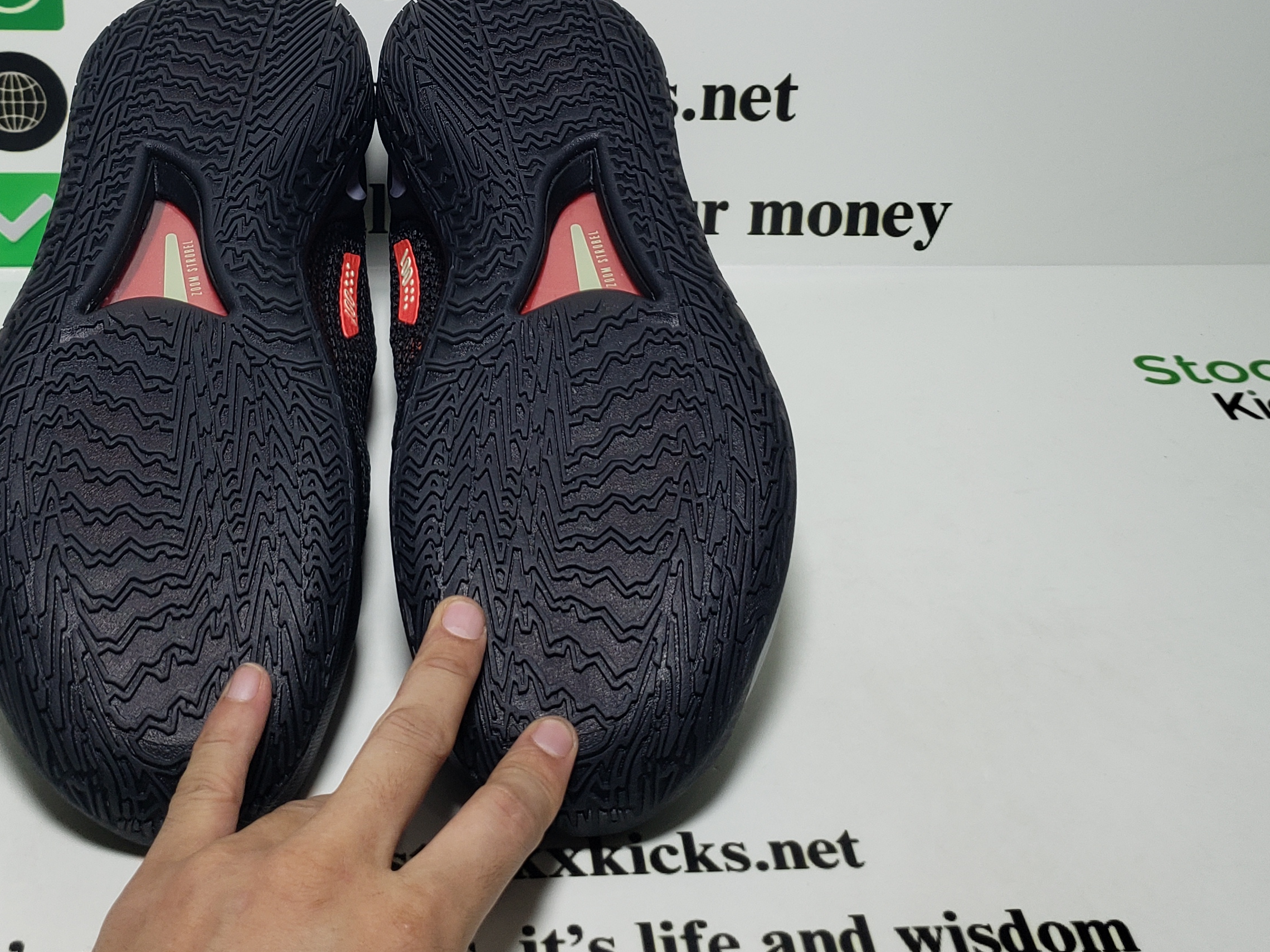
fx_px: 1688
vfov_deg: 30.6
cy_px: 159
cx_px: 450
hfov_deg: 40.8
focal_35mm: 46
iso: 50
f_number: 1.5
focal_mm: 4.3
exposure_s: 1/405
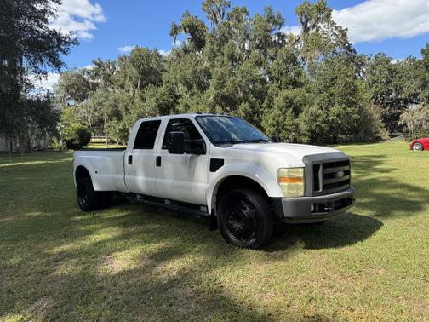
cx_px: 214
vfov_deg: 56.8
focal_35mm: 24
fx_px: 297
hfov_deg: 71.6
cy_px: 161
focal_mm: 6.76
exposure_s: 1/1721
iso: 80
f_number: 1.78
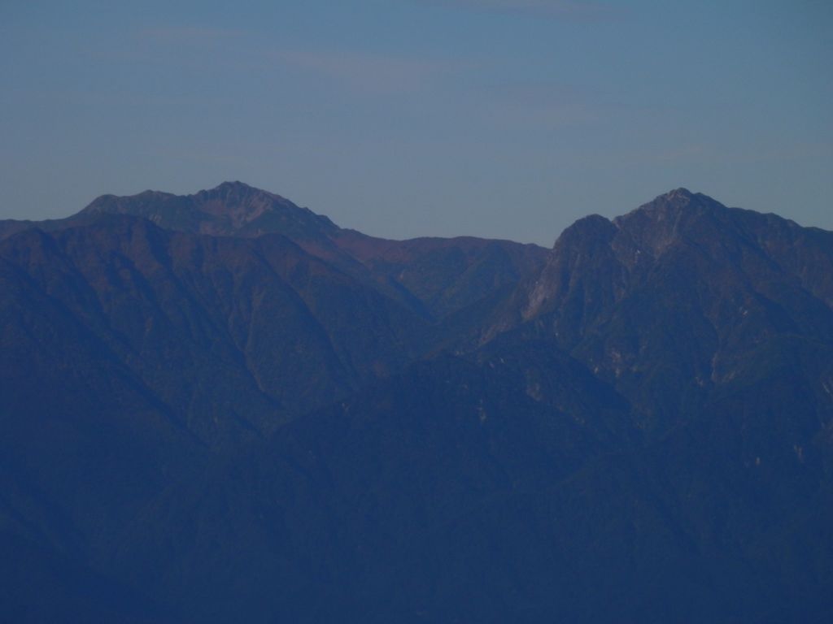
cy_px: 312
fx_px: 7989
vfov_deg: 4.5
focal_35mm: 332
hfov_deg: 6.0
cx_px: 416
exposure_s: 1/800
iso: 80
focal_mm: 59.3
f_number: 6.7
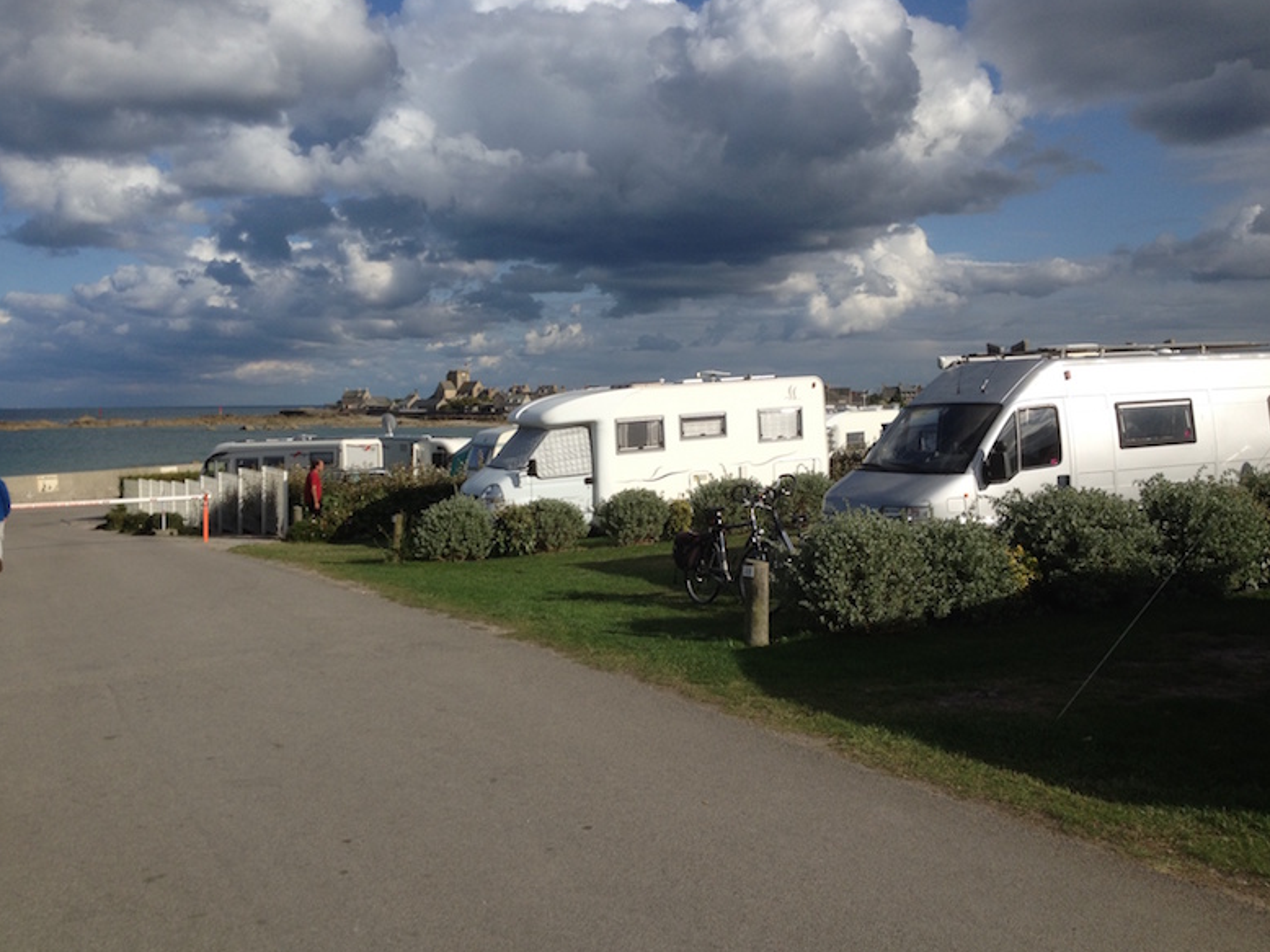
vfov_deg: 39.6
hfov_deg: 51.4
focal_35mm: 36
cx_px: 620
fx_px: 1320
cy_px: 470
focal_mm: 4.28
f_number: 2.4
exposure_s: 1/2762
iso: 50
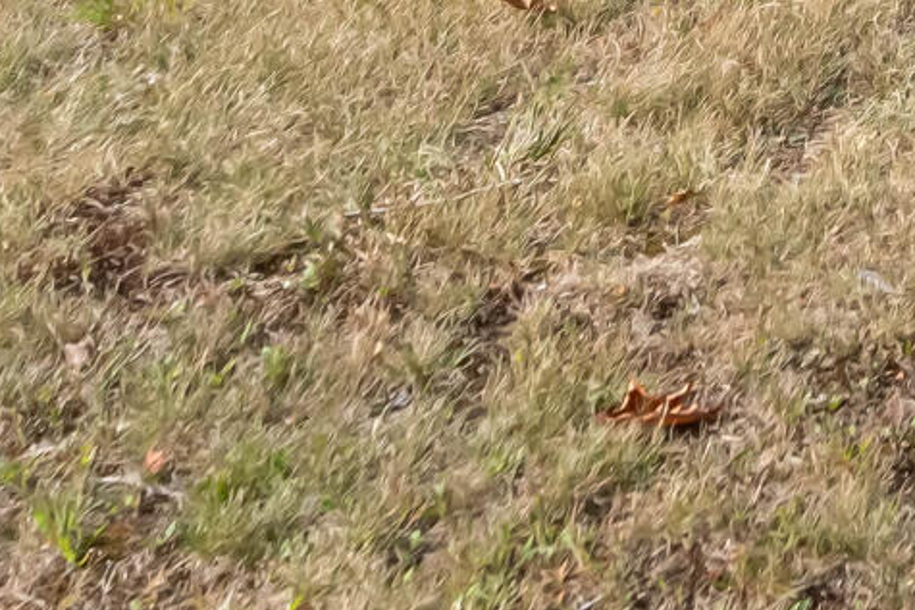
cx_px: 1907
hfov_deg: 15.5
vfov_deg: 10.1
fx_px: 2568
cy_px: -1200
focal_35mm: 101
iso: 800
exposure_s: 1/2000
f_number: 8
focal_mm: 16
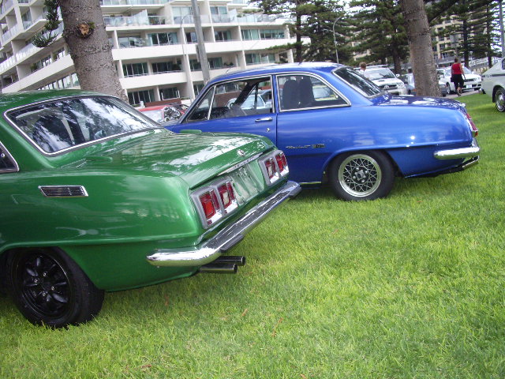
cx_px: 252
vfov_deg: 40.7
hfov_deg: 52.6
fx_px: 511
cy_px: 190
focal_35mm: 35
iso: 160
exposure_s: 1/200
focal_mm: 5.8
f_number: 4.3
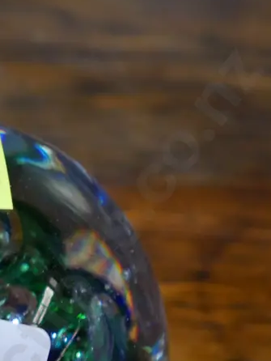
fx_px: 2013
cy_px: 390
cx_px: 0
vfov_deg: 10.1
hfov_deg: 7.7
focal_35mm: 193
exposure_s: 1/100
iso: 1250
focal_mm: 42
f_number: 5.6
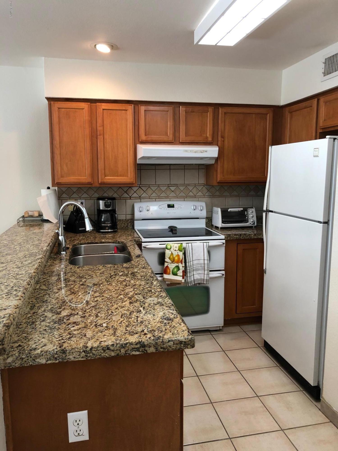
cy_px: 226
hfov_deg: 49.7
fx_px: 365
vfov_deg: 63.4
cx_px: 169
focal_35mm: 28
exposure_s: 1/17
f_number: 1.8
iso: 40
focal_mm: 4
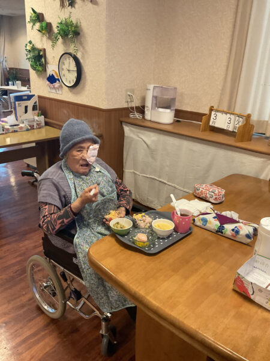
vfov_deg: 61.7
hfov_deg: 48.2
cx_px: 135
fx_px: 302
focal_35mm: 29
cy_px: 180
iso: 160
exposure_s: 1/60
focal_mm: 3
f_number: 1.8
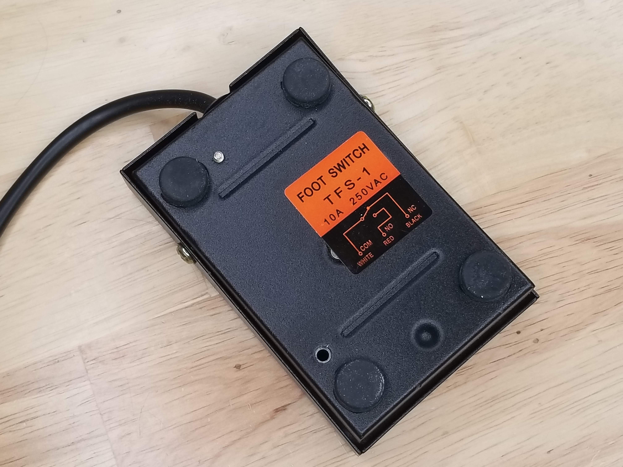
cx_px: 312
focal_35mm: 26
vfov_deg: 53.1
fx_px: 468
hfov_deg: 67.3
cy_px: 234
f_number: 1.7
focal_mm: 4.25
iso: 64
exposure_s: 1/50
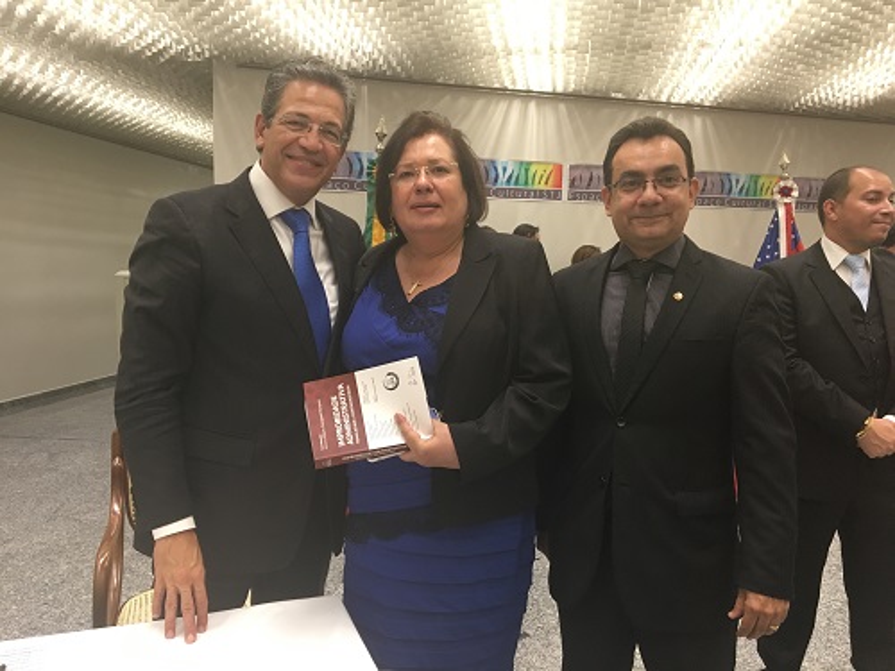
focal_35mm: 29
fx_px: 750
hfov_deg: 61.7
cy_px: 336
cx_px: 448
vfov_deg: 48.2
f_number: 2.2
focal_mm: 4.15
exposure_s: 1/30
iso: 100
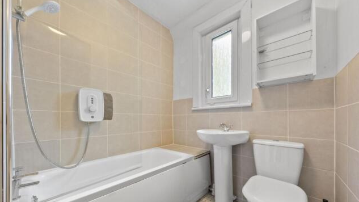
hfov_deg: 110.8
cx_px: 174
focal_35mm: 13
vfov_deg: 77.8
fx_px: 124
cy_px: 118
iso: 800
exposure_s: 1
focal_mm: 12
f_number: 16
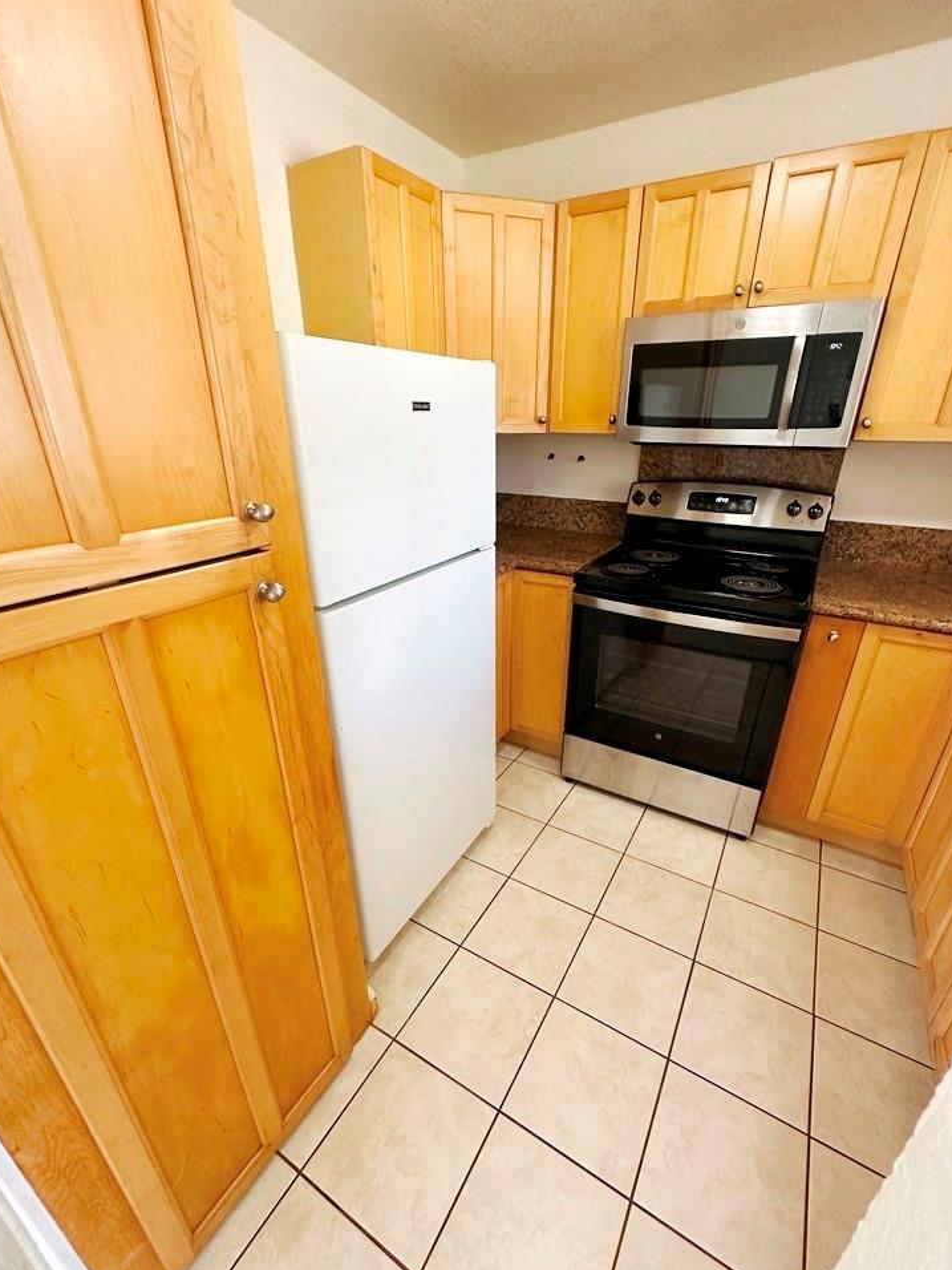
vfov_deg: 98.1
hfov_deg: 81.7
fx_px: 550
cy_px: 658
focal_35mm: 15
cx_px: 491
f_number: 2.2
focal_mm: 2.22
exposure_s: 1/120
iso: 320
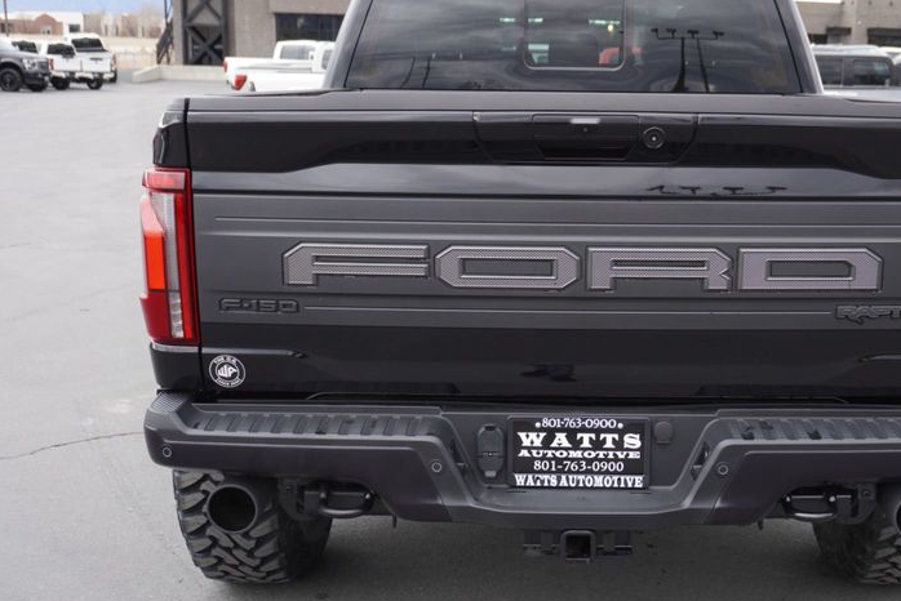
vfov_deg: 30.5
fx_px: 1102
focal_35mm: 44
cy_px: 294
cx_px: 565
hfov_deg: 44.1
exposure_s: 1/60
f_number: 4
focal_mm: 20
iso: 125
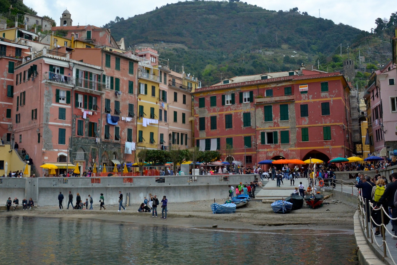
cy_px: 102
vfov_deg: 29.8
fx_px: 496
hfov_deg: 43.6
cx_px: 178
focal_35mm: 45
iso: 800
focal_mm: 22
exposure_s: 1/2500
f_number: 5.6
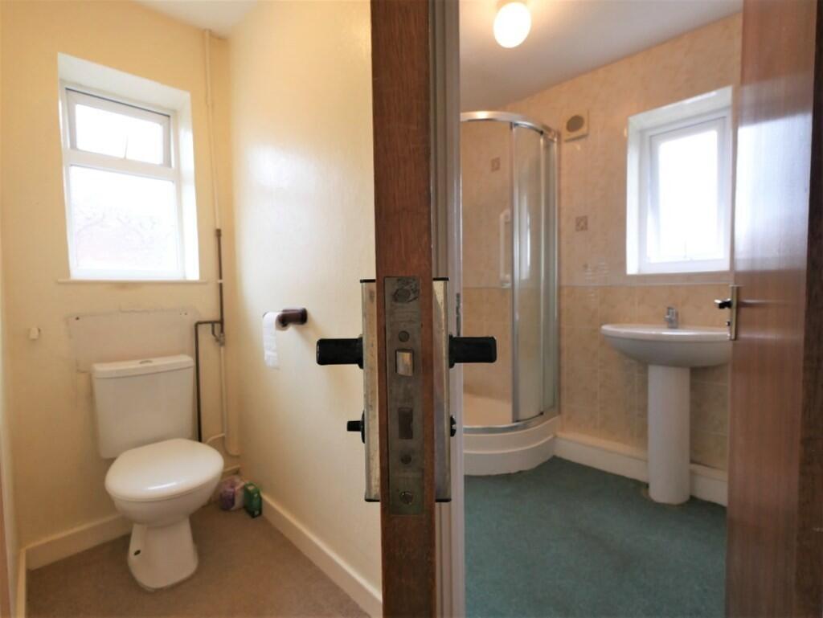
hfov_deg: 94.5
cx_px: 412
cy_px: 309
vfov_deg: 78.2
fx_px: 381
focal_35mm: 16
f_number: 4
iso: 500
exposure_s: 1/60
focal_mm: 8
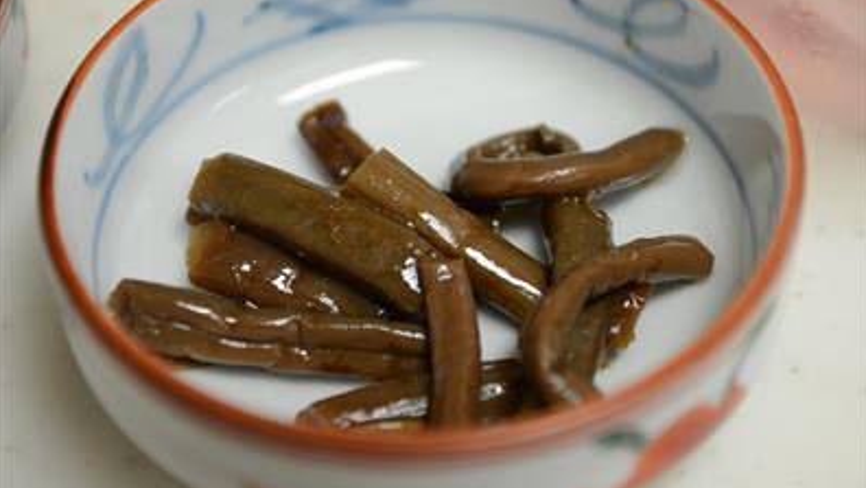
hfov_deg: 19.3
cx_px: 435
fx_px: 2550
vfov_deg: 10.9
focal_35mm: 111
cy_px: 235
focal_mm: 70
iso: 400
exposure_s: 1/30
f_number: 4
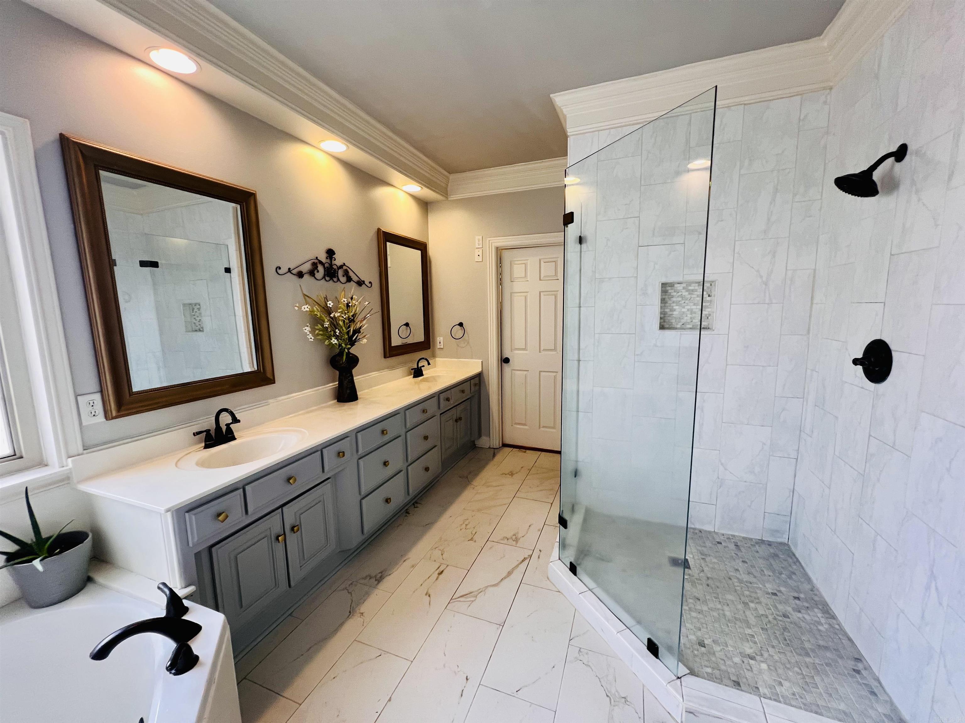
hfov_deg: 106.2
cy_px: 362
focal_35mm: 13
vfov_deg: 89.9
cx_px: 482
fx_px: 362
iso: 125
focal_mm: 1.57
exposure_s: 1/60
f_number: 1.8
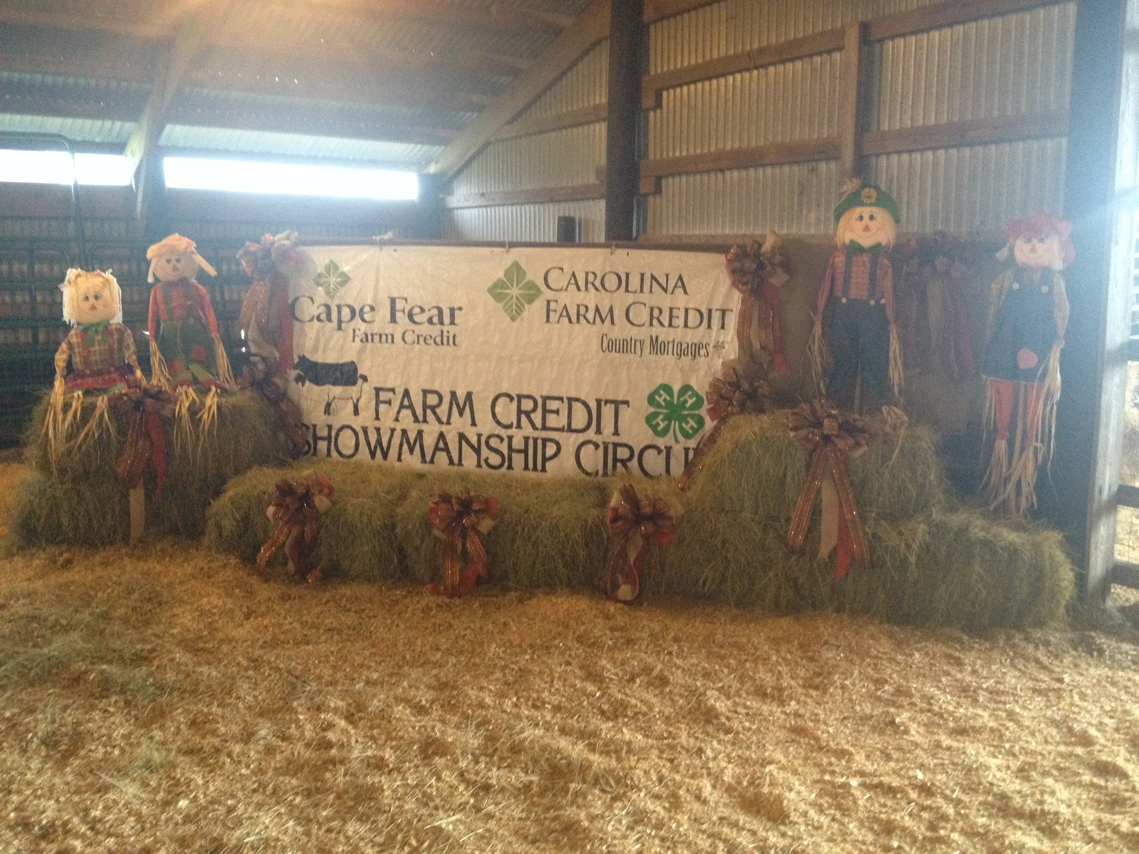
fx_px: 1152
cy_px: 427
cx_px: 570
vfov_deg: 40.7
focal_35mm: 35
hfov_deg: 52.6
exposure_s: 1/20
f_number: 2.4
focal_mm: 4.28
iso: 400
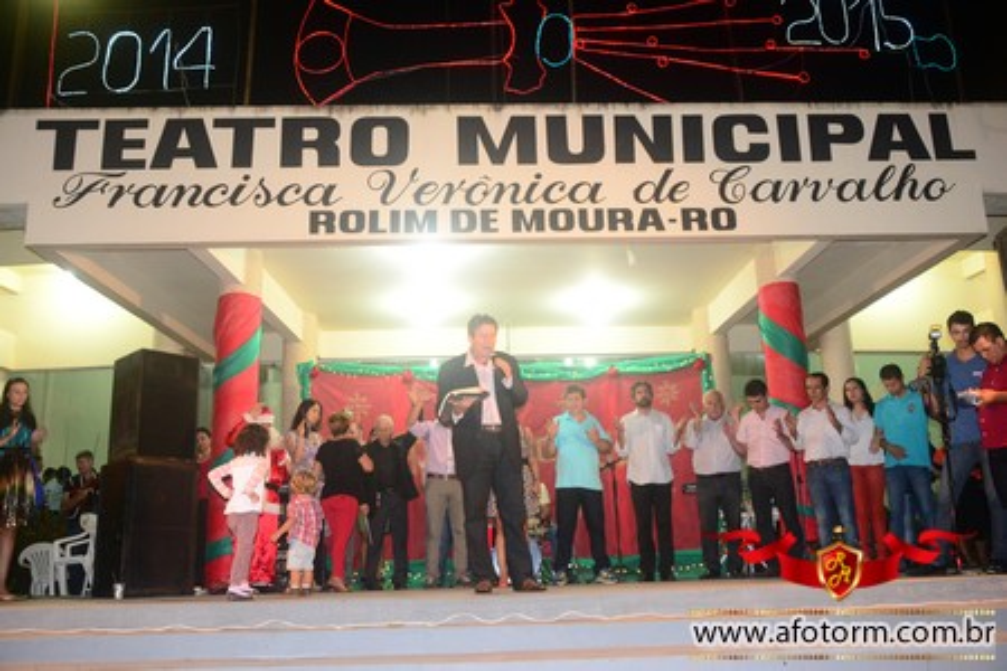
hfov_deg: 57.2
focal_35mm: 33
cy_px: 336
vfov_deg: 40.0
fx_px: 923
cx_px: 504
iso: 1600
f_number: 4.5
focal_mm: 22
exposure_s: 1/60
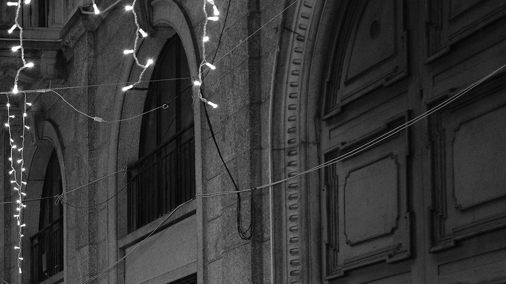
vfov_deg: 12.0
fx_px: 1315
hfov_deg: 19.9
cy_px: 355
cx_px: -158
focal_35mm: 98
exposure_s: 1/30
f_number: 2.8
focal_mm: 23
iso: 1600
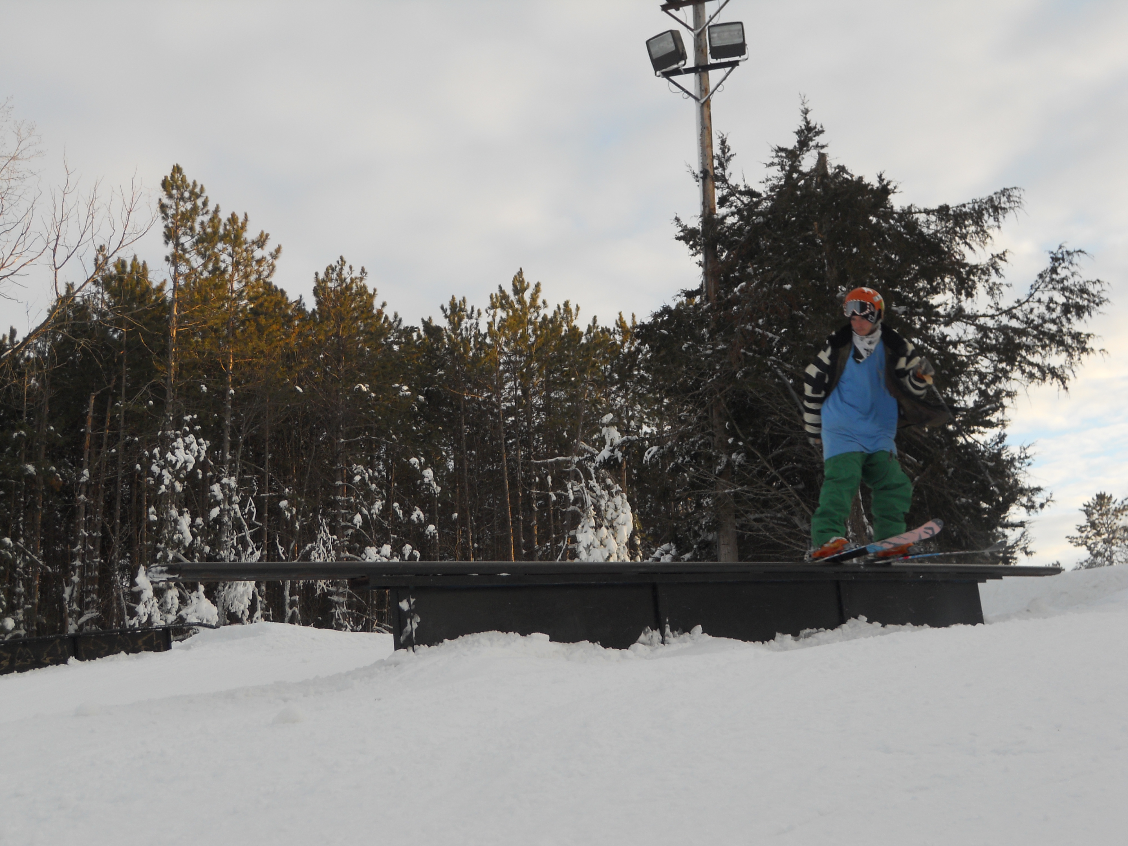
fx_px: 1499
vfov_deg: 31.5
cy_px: 423
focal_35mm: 46
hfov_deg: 41.2
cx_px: 564
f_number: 3.4
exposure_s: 1/250
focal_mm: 8.3
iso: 80
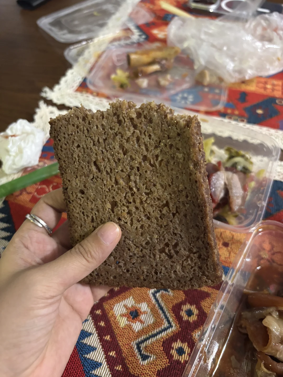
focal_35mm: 26
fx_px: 283
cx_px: 142
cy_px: 188
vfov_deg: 67.3
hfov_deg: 53.1
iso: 640
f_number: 1.6
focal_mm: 5.96
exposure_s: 1/36
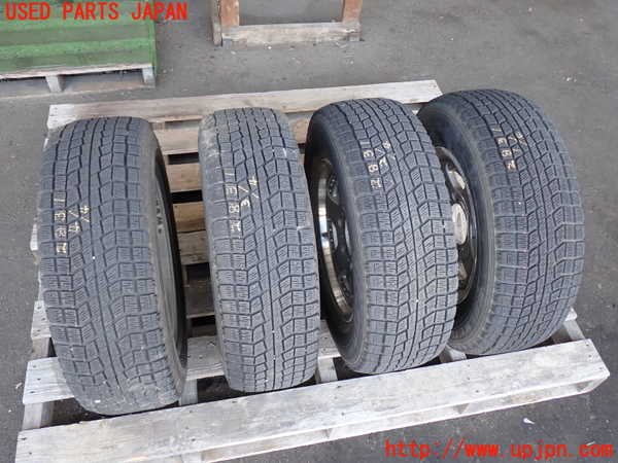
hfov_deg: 60.0
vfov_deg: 46.8
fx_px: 536
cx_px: 309
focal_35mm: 30
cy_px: 232
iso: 100
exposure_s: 1/60
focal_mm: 5.4
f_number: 2.3
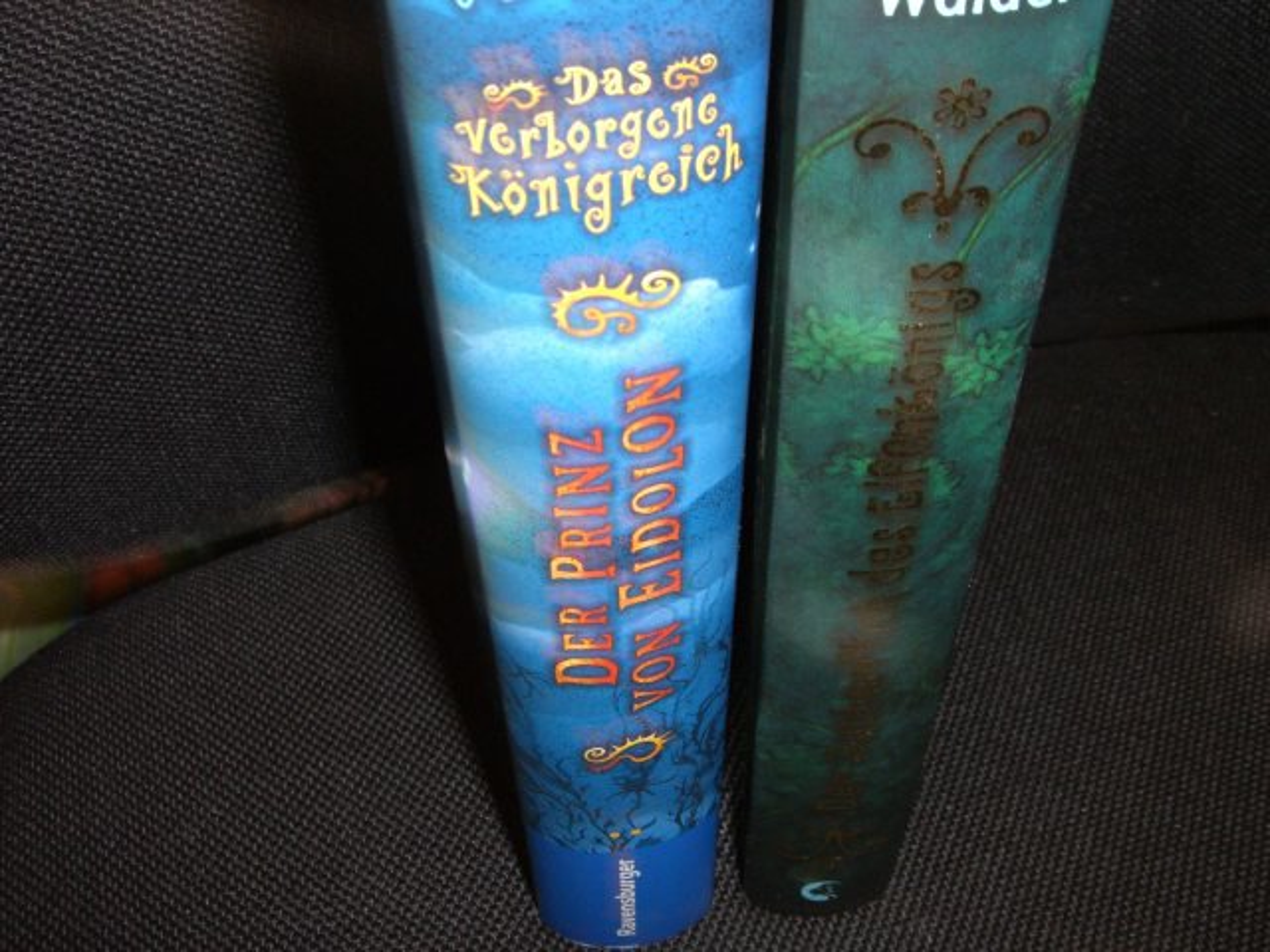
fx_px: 1394
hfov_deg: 49.0
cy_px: 476
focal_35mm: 38
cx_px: 635
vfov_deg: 37.7
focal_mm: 6.2
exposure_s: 1/60
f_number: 2.7
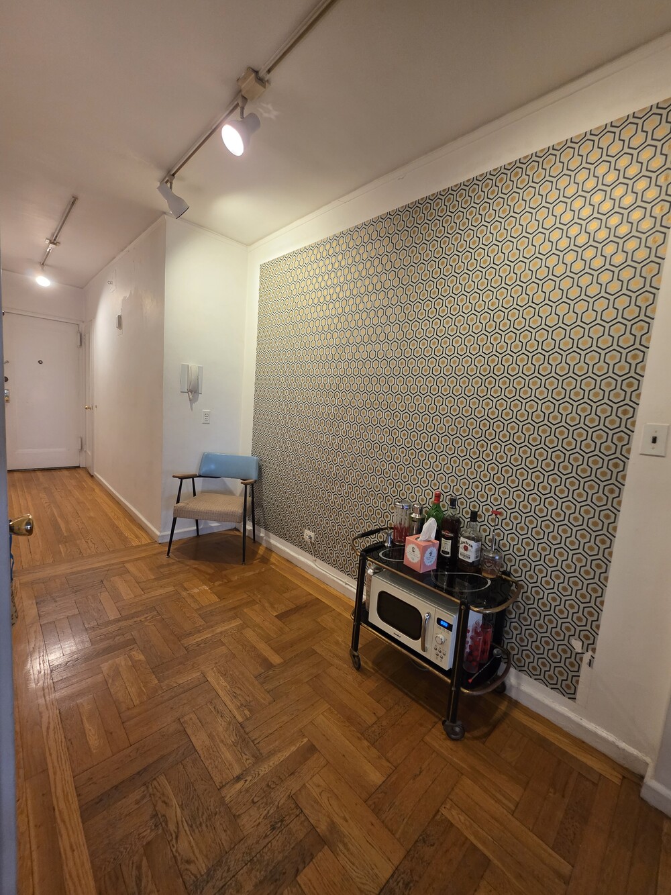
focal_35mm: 13
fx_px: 336
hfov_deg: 89.9
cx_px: 336
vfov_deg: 106.2
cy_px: 448
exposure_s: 1/60
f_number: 1.9
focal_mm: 2.2
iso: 250
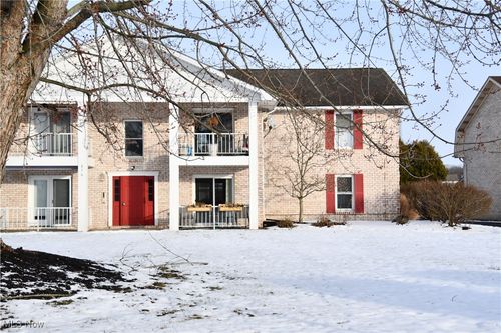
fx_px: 668
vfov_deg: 28.1
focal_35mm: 48
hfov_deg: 41.1
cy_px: 166
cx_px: 250
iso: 250
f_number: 3.5
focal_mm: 32
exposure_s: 1/2000
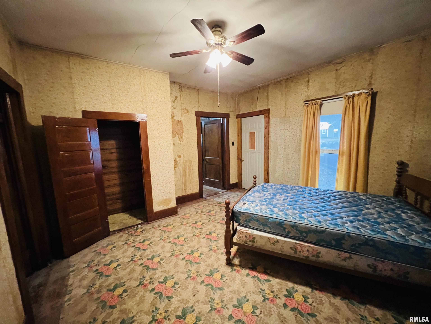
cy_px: 162
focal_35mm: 13
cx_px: 216
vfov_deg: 89.9
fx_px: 162
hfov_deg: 106.2
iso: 800
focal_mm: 1.57
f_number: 1.8
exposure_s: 1/40
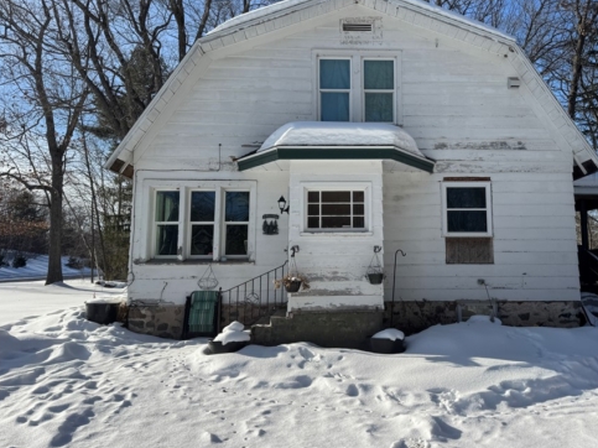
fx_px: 501
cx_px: 358
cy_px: 198
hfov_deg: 61.2
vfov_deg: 48.1
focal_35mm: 29
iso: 80
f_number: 1.78
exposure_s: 1/4608
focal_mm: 6.76
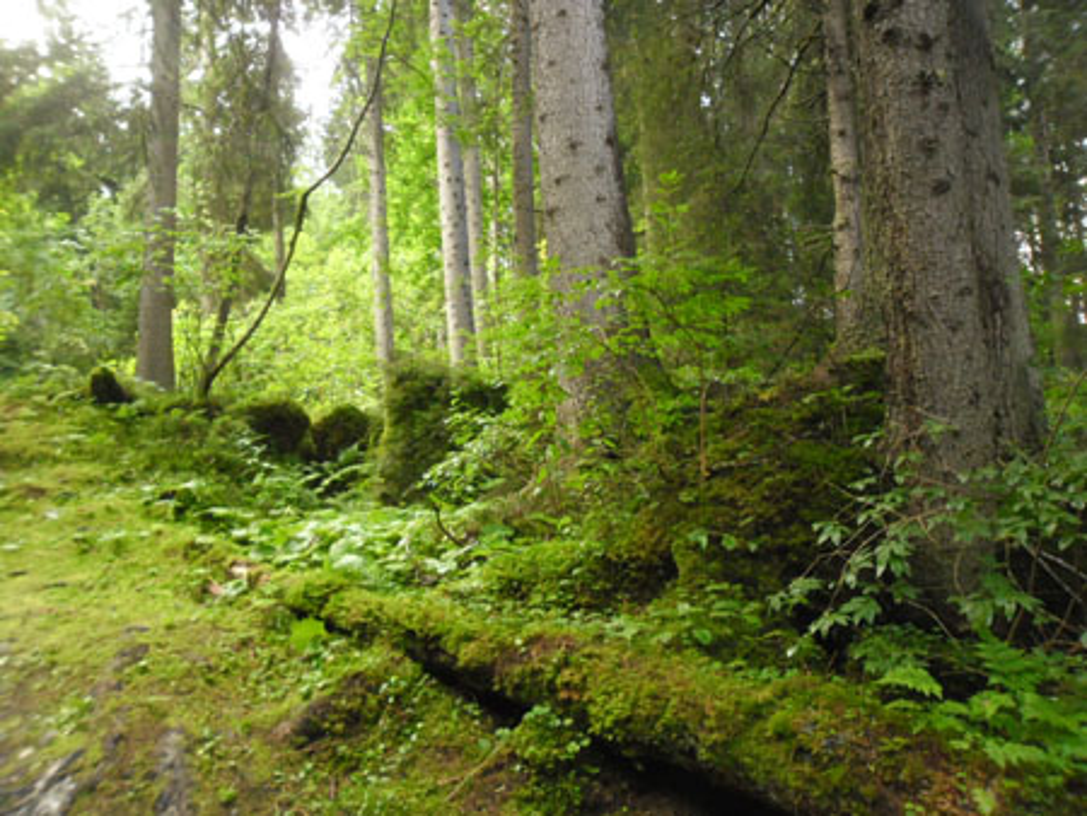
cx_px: 544
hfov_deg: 65.3
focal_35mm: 27
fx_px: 848
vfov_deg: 51.4
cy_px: 408
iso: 400
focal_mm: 4.9
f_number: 3.5
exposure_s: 1/45
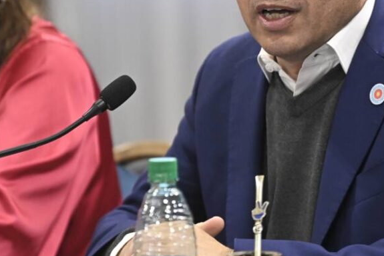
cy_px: 32
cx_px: 168
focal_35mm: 356
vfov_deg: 3.9
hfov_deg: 5.8
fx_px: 3799
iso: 5000
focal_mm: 200
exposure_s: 1/400
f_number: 3.5
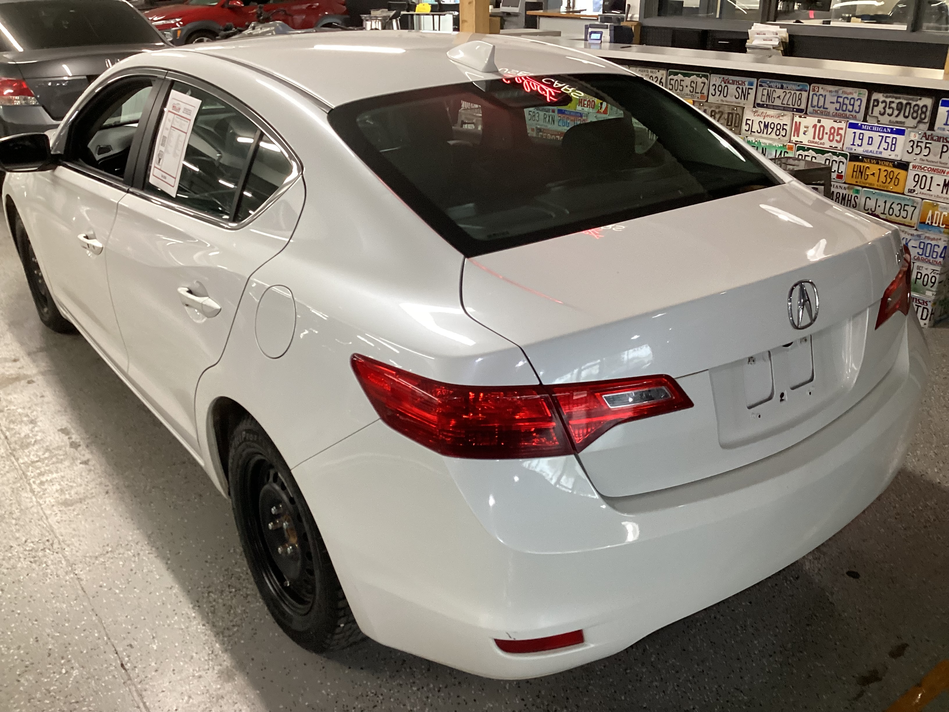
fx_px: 850
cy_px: 356
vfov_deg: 45.4
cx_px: 474
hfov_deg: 58.4
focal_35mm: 31
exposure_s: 1/60
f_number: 2.4
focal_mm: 3.3
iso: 200
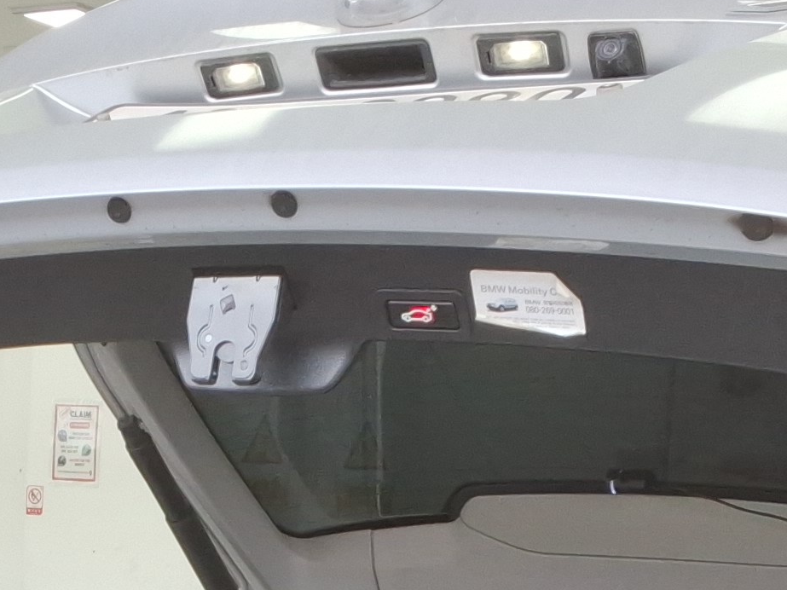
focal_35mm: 99
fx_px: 2250
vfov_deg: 14.5
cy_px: 707
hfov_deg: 19.7
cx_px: 174
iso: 42
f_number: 1.9
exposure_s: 1/120
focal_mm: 2.91
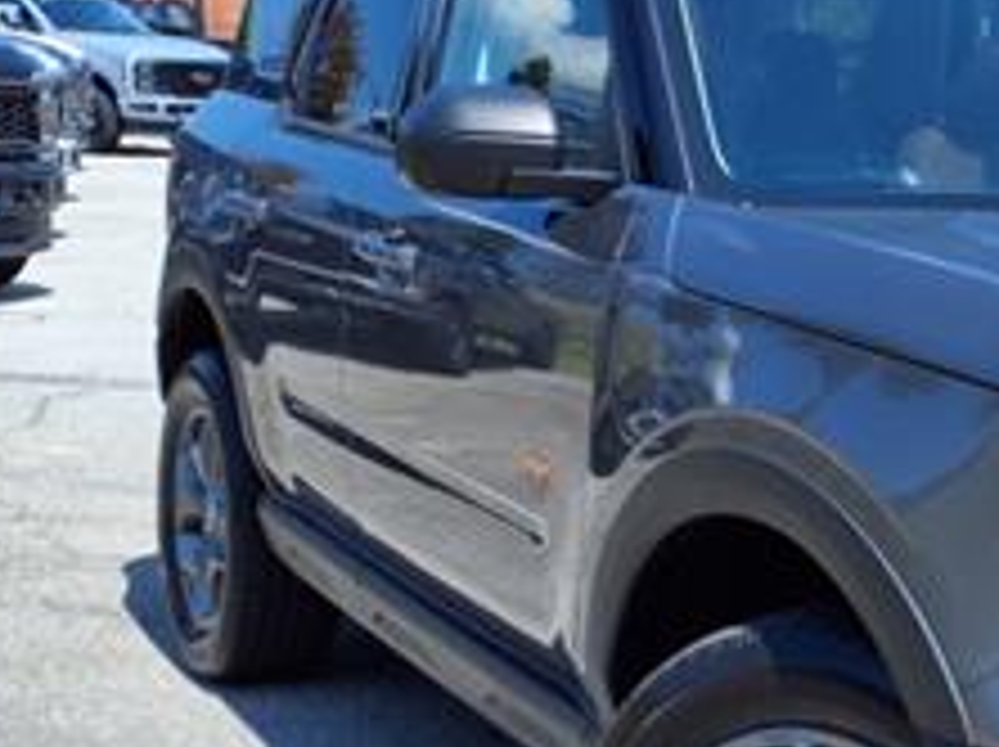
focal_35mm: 78
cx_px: 1089
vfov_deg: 18.8
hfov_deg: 23.5
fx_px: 2249
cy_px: 540
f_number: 1.9
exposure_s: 1/1111
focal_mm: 3.58
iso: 40
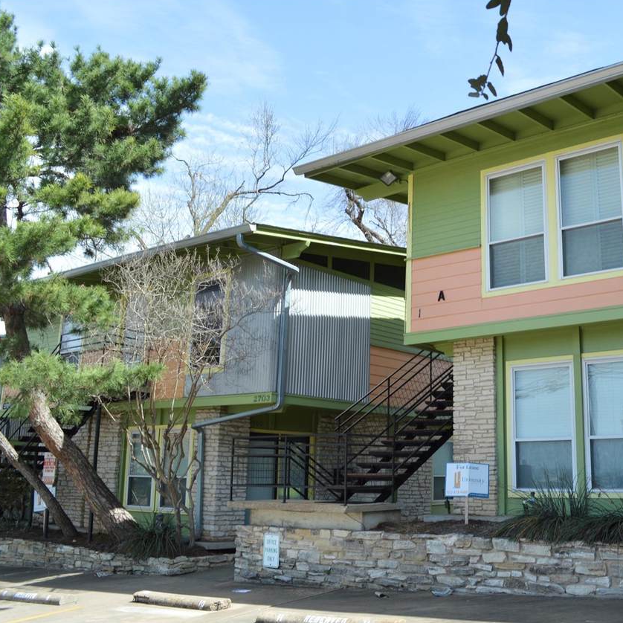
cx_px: 430
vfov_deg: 47.2
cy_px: 310
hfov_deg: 46.3
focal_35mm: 35
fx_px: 713
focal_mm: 18
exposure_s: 1/160
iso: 100
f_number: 6.3
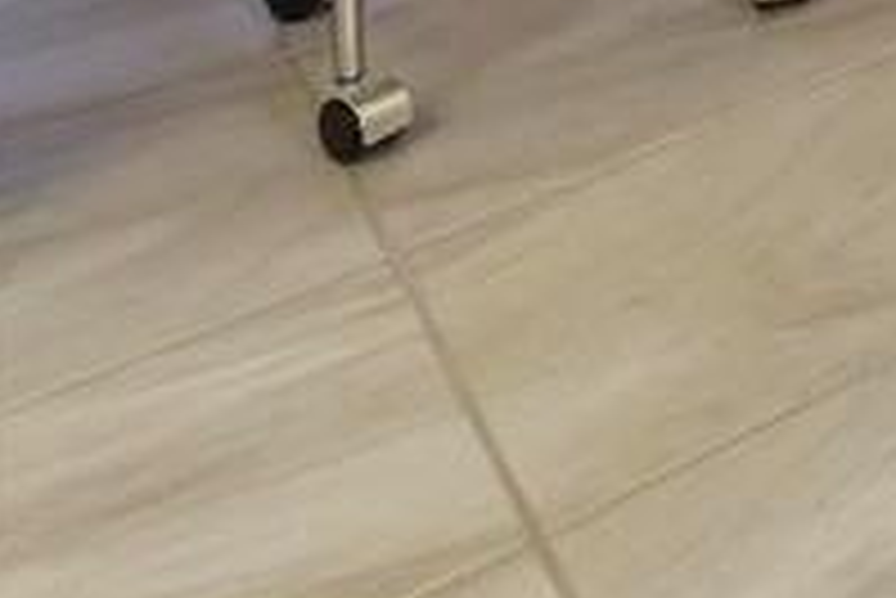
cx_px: 2287
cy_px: -773
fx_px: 1793
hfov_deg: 14.1
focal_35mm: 72
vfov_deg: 14.1
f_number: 9
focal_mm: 14
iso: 400
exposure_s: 1/10
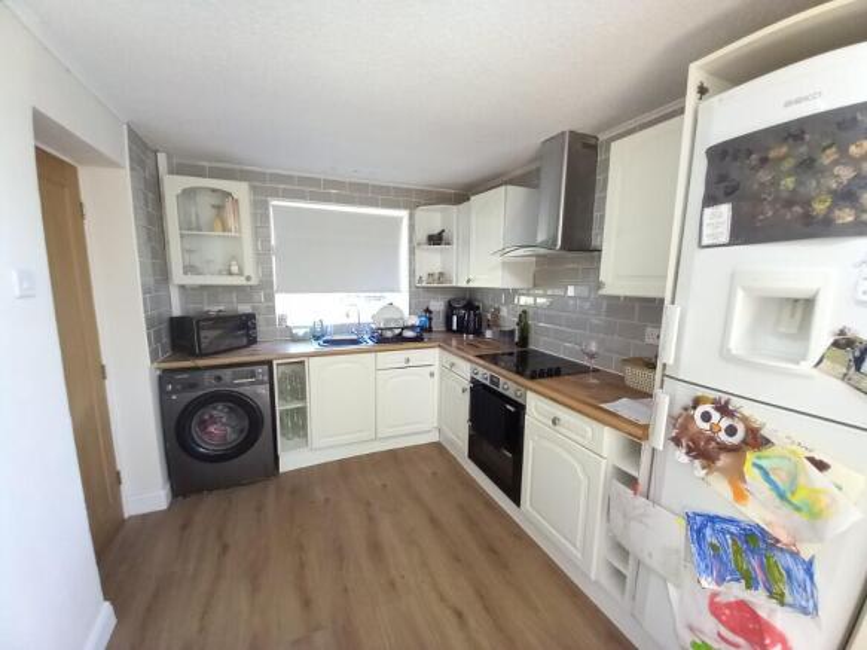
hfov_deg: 106.2
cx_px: 434
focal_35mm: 13
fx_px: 326
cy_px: 325
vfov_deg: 89.9
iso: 160
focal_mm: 1.13
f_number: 2.2
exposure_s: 1/50
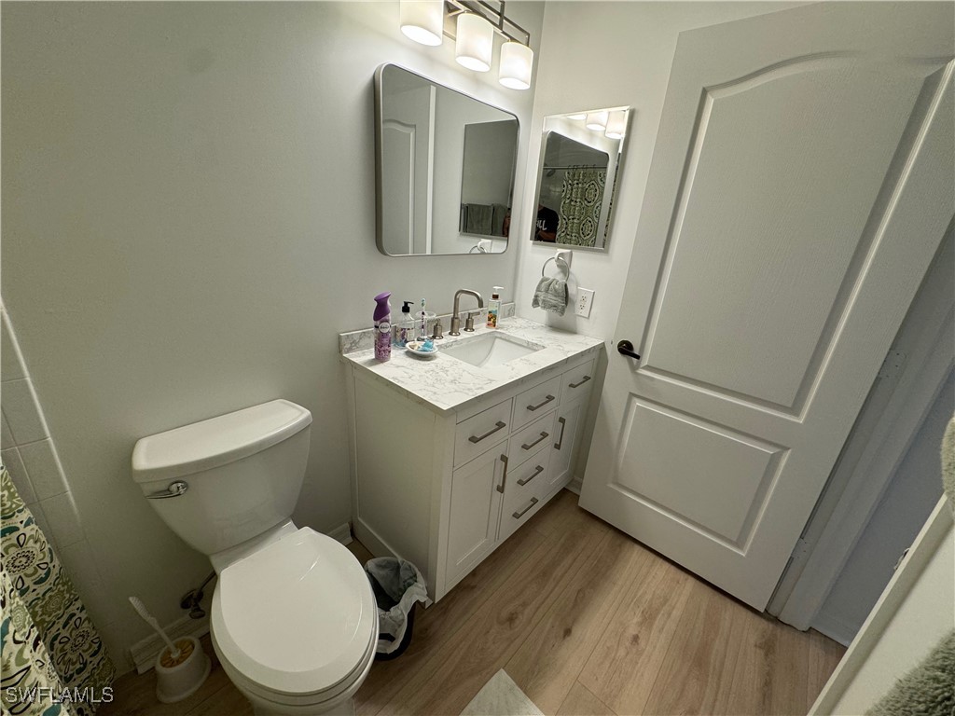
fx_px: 386
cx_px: 478
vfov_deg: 85.7
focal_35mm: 14
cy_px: 358
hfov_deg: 102.1
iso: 160
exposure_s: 1/120
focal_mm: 2.22
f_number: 2.2
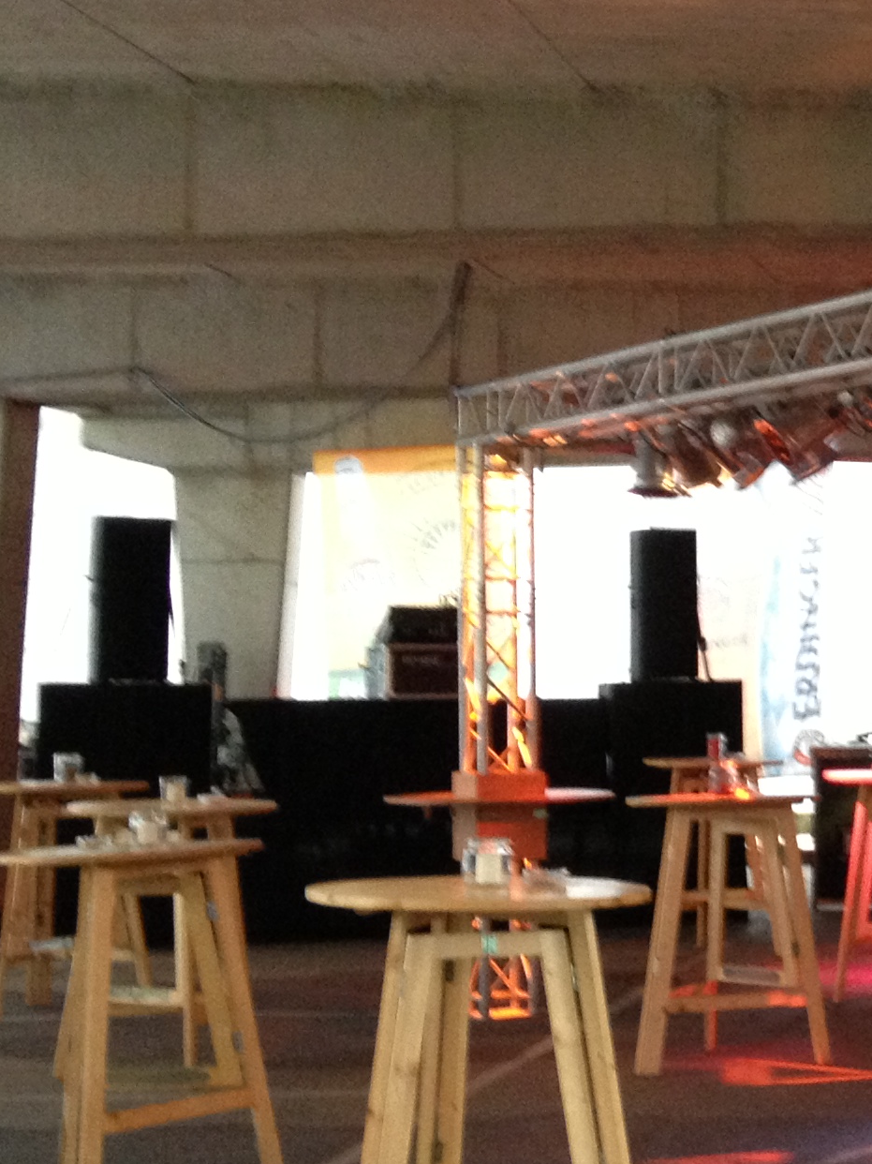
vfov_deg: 21.3
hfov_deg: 14.9
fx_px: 3091
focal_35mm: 92
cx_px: 1318
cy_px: 666
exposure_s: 1/20
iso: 200
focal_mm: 4.28
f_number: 2.4
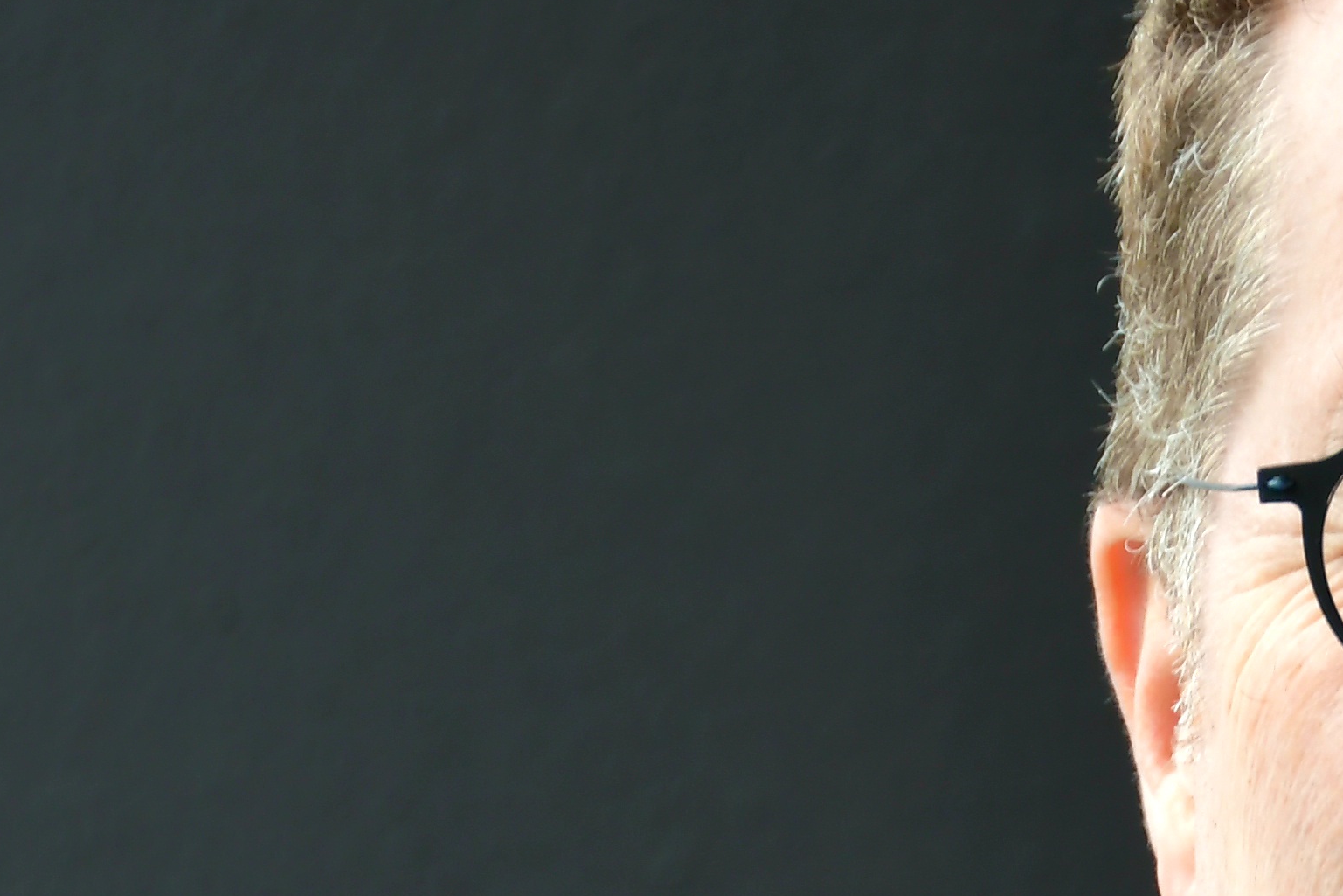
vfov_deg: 2.1
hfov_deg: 3.2
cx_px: 1381
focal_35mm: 652
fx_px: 24324
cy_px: 962
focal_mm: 120
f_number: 5.3
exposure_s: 1/20
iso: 250
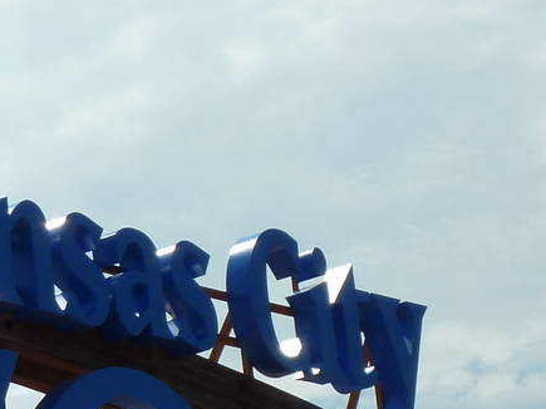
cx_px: -197
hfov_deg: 9.0
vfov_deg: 6.8
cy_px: 337
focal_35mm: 217
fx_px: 3422
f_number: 6.3
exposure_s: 1/640
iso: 80
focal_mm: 9.7
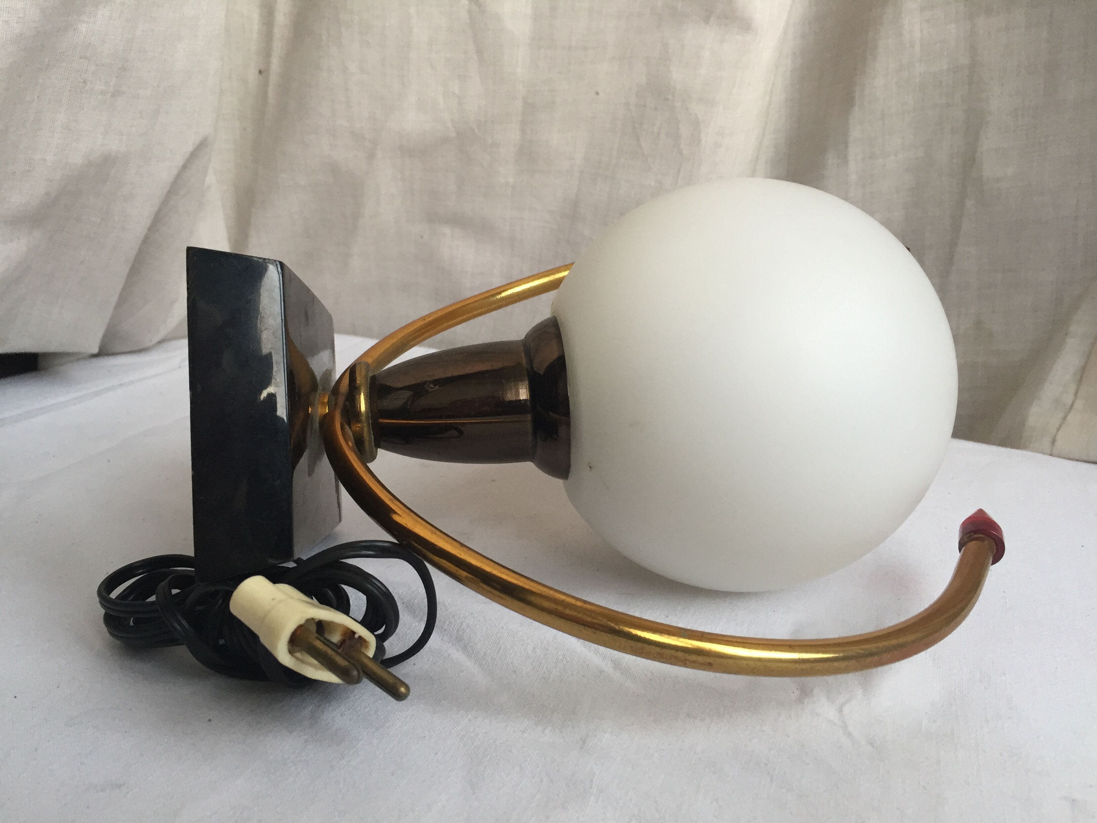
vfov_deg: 48.2
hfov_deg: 61.7
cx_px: 548
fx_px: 919
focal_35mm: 29
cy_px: 412
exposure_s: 1/33
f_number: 2.2
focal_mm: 4.15
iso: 100
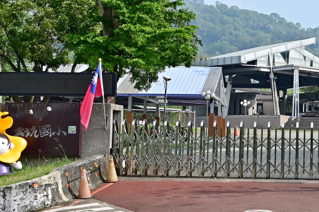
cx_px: 303
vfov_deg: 15.9
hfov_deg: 22.9
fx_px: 762
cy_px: 89
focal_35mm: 86
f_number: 10
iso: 400
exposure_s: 1/500
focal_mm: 27
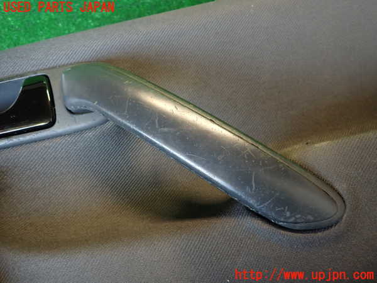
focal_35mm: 25
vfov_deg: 54.9
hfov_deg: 69.4
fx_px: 272
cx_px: 188
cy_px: 142
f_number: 2
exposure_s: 1/30
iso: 250
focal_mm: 4.5
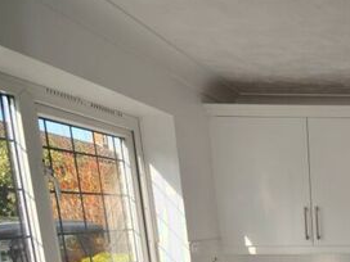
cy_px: 281
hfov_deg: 37.6
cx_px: 421
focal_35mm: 37
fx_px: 374
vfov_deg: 34.1
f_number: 4
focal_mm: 10
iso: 110
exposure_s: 1/200
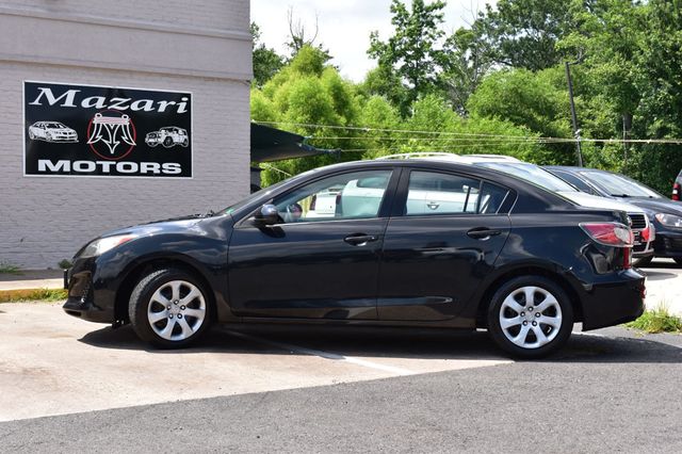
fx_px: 1022
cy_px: 227
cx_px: 341
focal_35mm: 54
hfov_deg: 36.9
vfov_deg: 25.0
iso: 400
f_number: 11
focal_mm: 36
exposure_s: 1/400
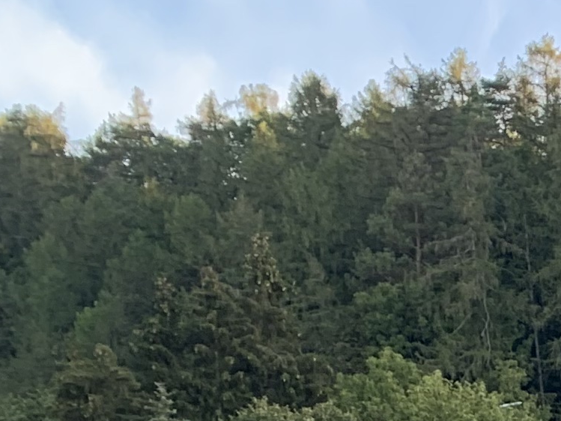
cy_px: 1020
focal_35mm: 140
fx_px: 2269
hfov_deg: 11.9
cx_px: 1255
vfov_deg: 9.4
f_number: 1.8
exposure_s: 1/122
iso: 25
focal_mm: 4.25
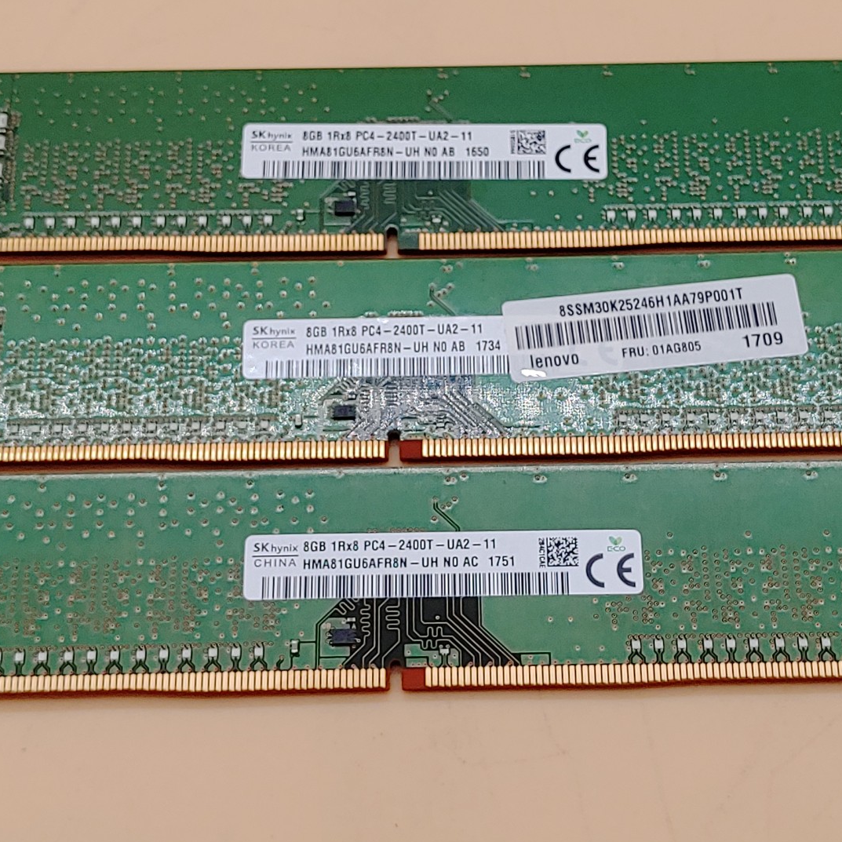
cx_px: 443
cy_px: 423
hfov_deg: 24.7
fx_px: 1926
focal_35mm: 70
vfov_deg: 24.7
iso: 50
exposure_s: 1/128
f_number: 1.8
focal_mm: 4.36
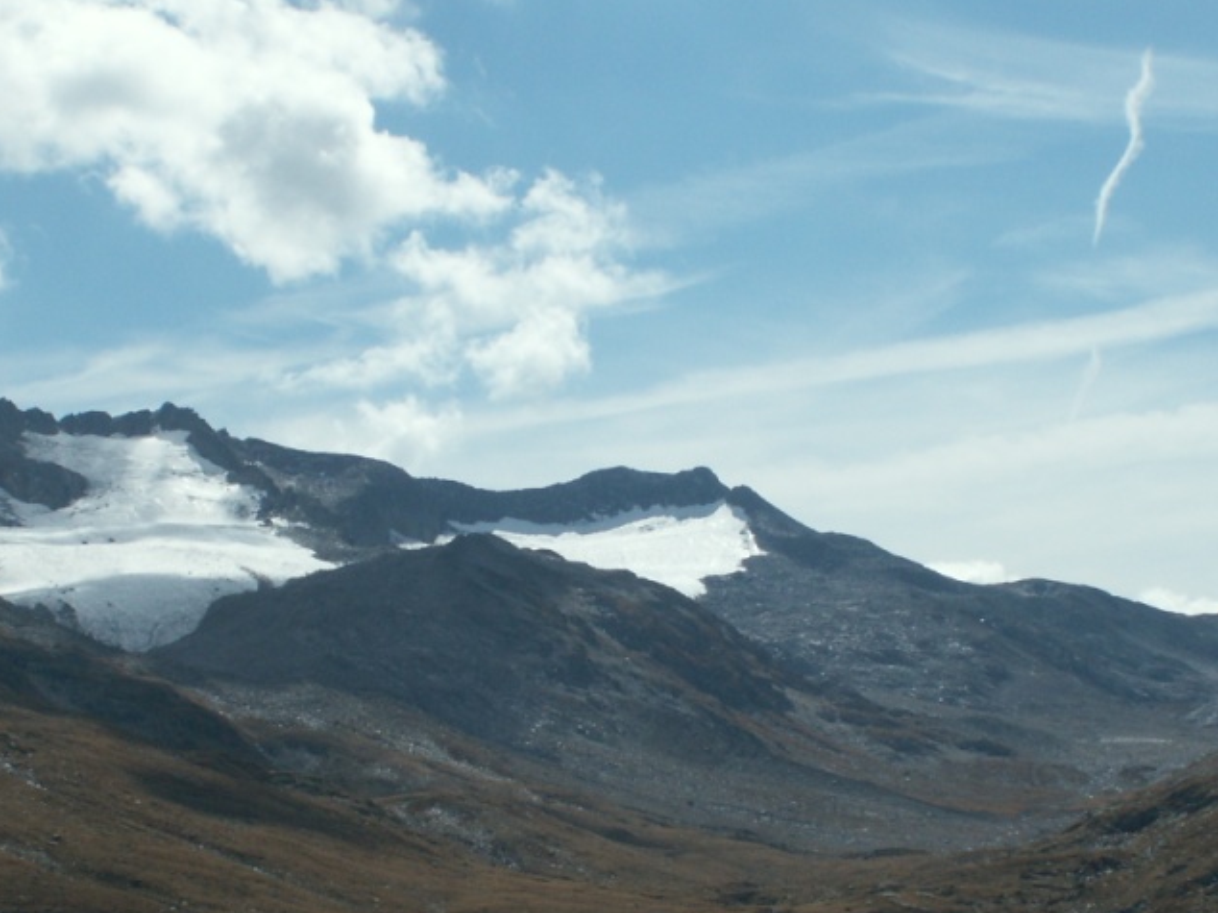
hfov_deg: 18.7
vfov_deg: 14.1
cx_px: 603
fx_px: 3693
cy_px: 565
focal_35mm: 105
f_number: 8
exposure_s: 1/320
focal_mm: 10.79
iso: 50
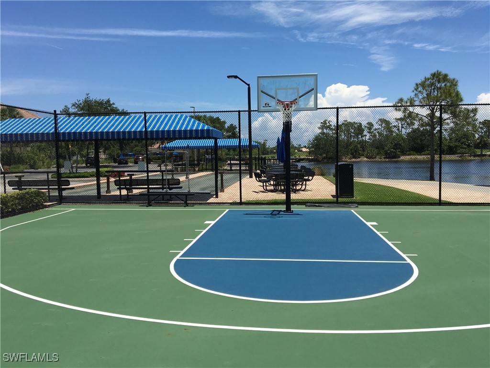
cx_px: 245
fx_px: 411
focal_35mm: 29
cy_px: 184
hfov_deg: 61.7
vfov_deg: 48.2
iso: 25
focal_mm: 4.15
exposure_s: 1/2262
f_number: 2.2
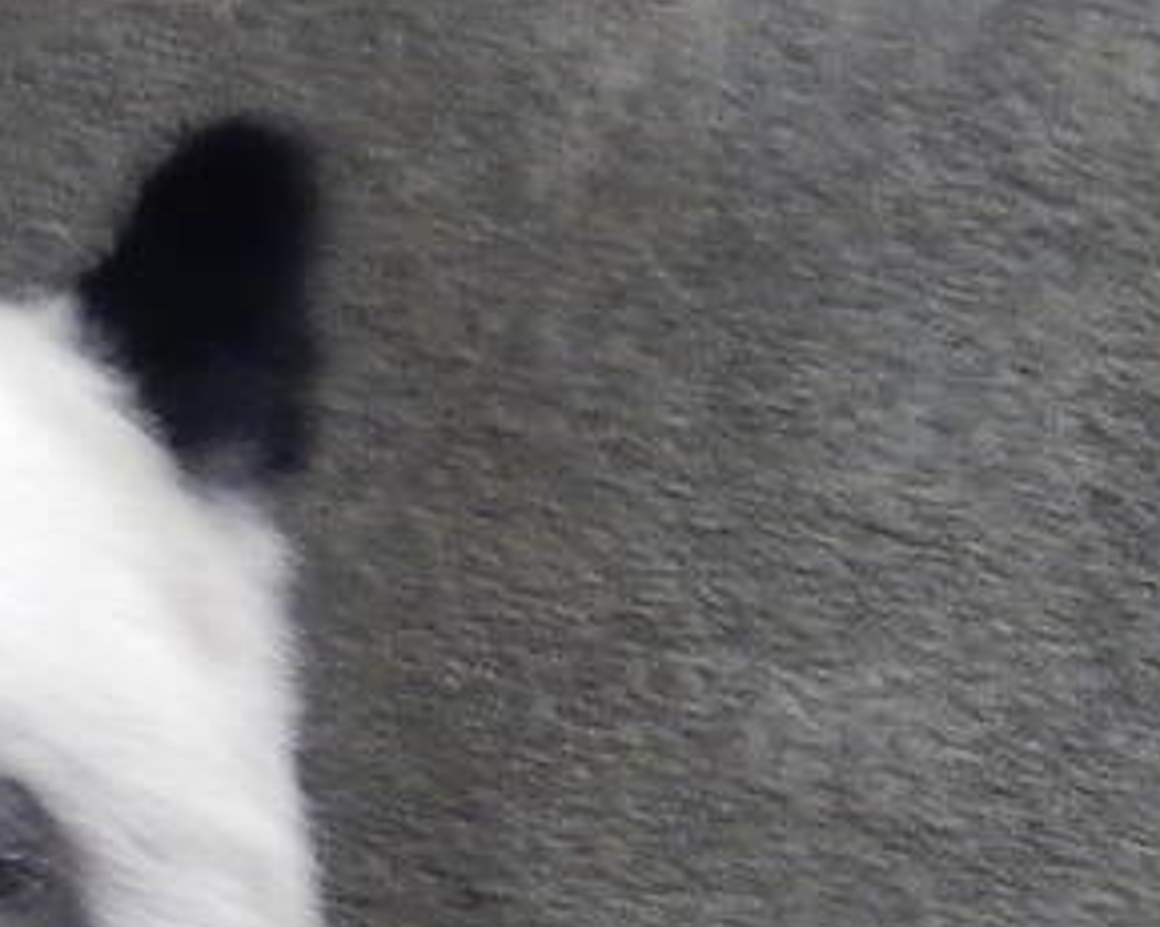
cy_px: 1079
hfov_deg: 4.9
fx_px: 13522
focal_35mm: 394
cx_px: 112
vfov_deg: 3.9
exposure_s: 1/8
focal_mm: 13.1
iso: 450
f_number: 4.9
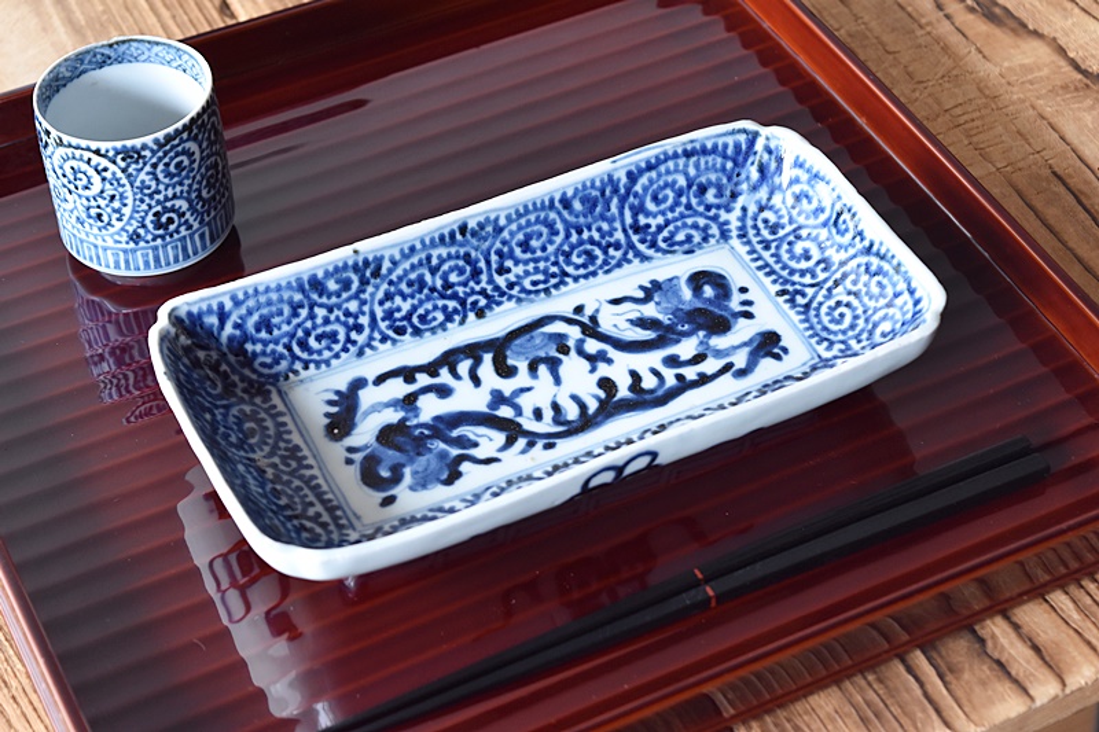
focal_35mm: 82
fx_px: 2518
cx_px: 550
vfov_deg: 16.5
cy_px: 366
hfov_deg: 24.6
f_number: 5.6
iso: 800
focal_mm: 55
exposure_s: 1/6
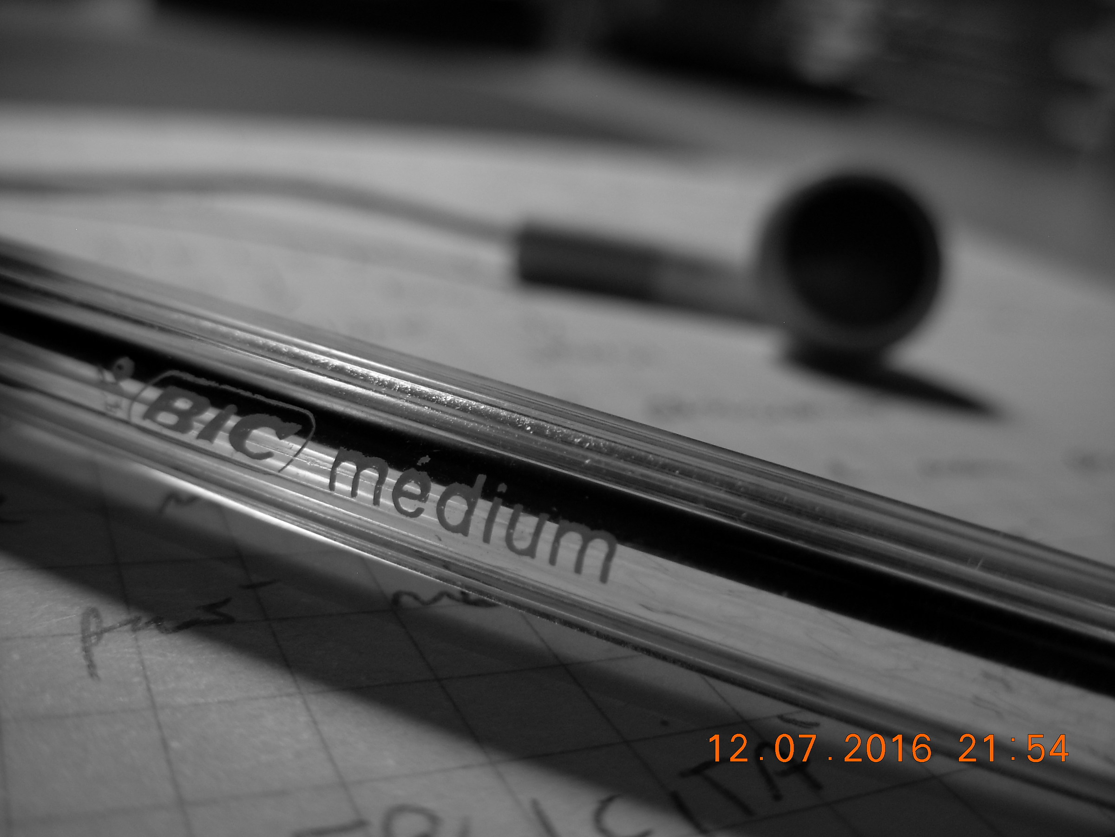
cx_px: 558
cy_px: 418
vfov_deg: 37.7
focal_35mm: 38
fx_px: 1224
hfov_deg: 49.0
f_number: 2.9
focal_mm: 6.3
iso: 79
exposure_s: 1/20.1
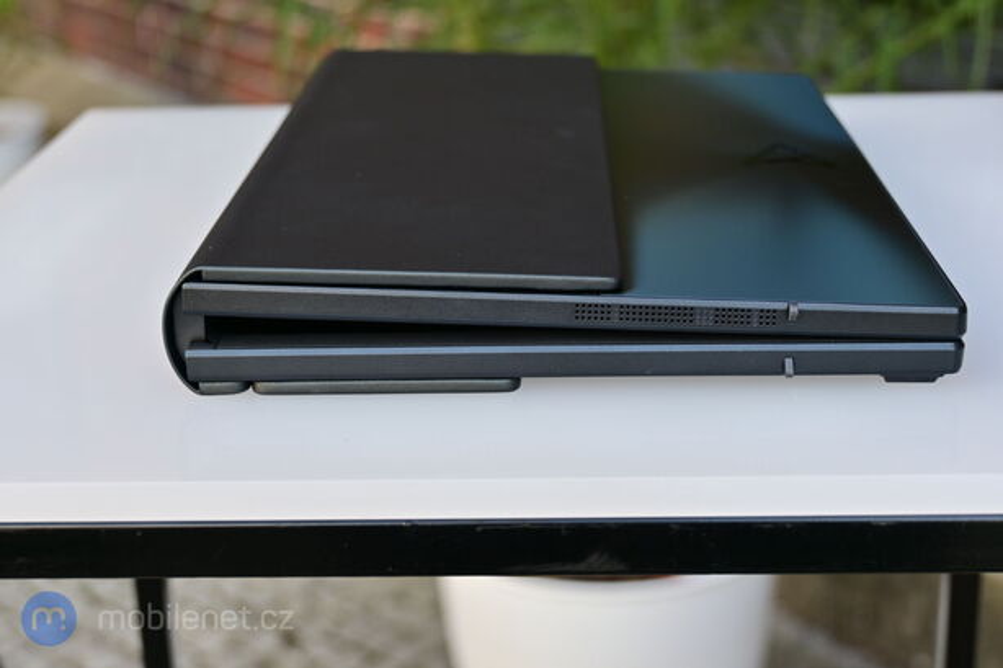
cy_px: 334
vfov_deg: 23.2
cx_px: 502
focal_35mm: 58
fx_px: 1629
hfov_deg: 34.2
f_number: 5.6
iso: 100
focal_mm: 39
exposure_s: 1/80
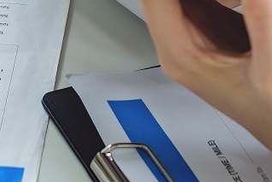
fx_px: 2509
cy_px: -120
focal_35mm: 332
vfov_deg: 4.1
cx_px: 171
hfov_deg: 6.2
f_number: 2
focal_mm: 35
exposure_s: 1/180
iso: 160
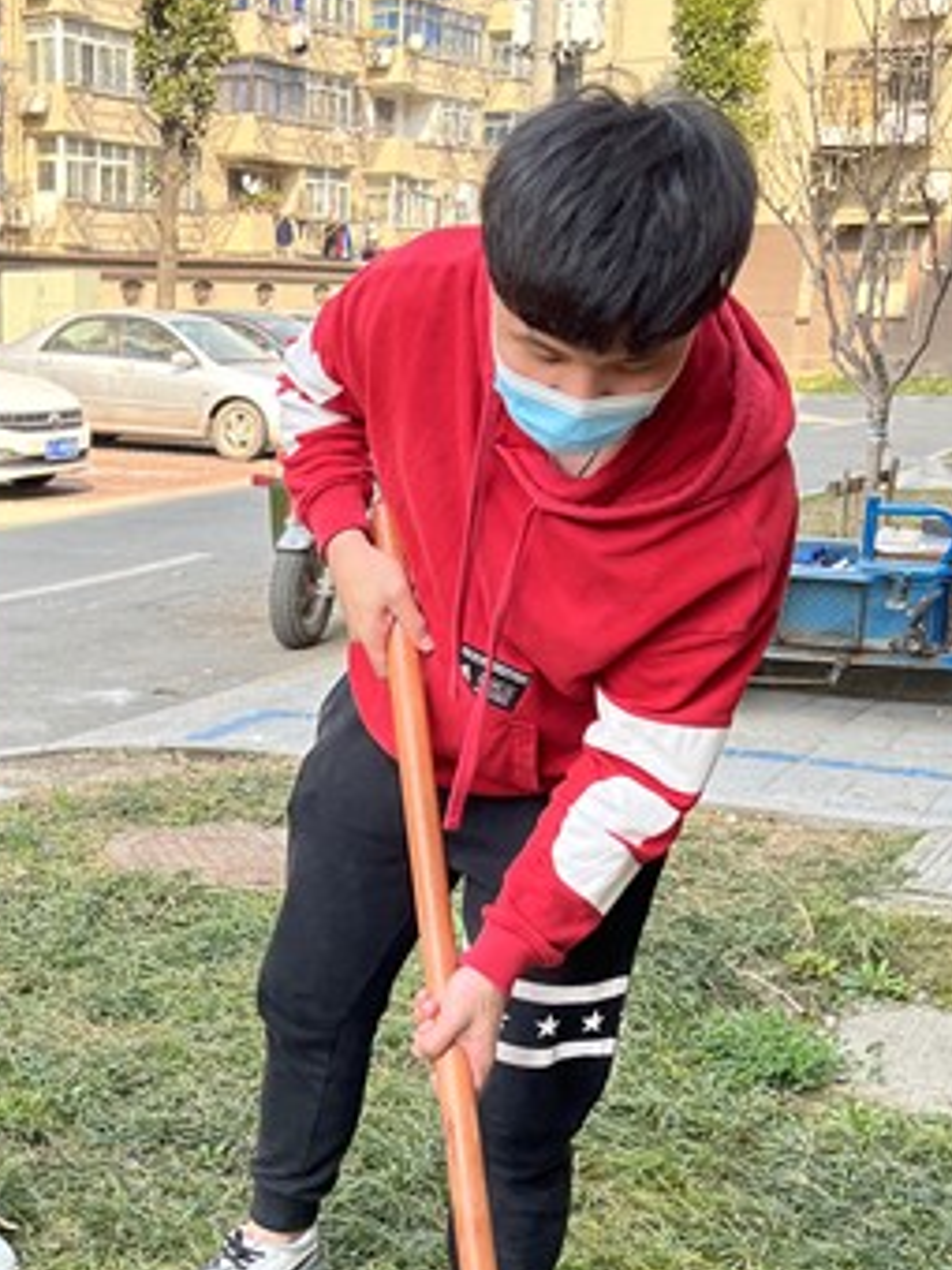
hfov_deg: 27.6
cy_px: 893
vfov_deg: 36.9
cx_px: 105
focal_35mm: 51
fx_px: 1870
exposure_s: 1/459
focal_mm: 5.1
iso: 50
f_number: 1.6
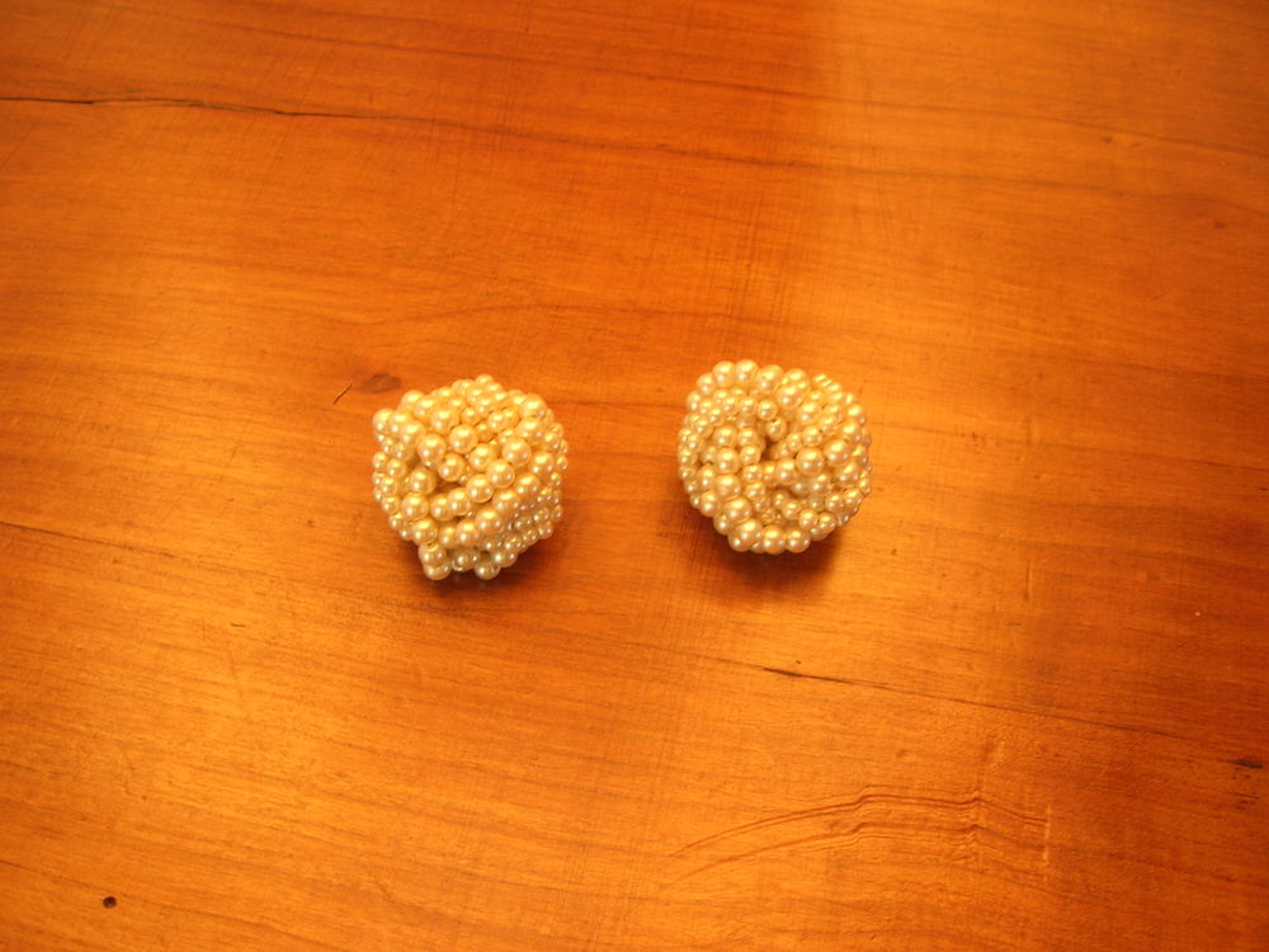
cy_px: 476
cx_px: 634
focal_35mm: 34
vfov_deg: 41.8
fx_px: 1246
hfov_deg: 54.0
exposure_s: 1/5
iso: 50
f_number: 2.9
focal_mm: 5.7
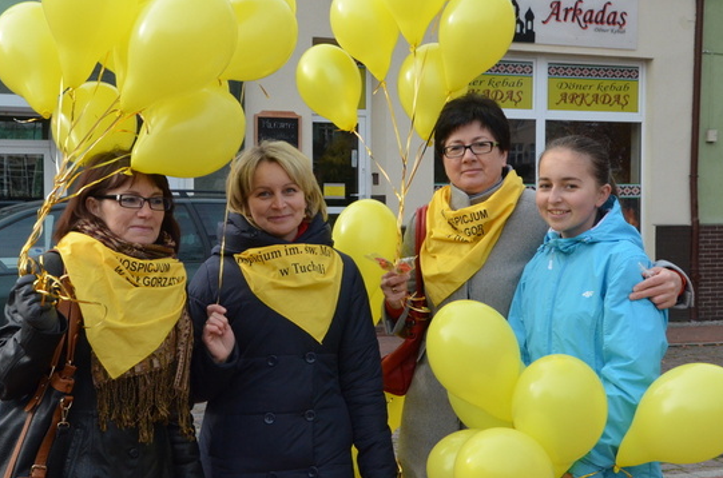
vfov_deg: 21.5
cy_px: 248
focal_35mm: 63
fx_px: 1262
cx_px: 334
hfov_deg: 31.9
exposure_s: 1/640
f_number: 13
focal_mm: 32
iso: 1600
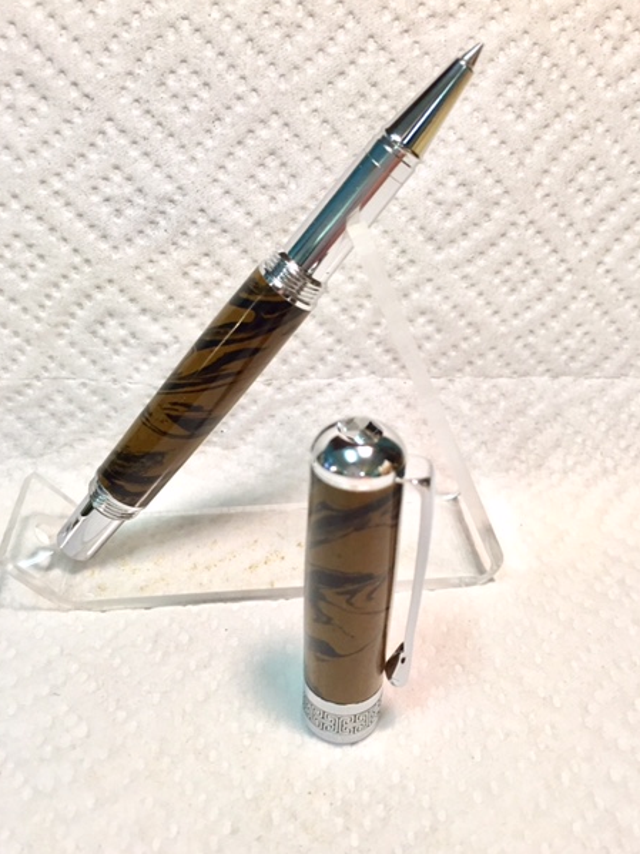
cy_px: 423
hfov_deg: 45.4
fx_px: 764
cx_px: 322
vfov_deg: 58.4
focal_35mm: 31
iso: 50
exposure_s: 1/30
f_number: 2.2
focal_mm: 4.15
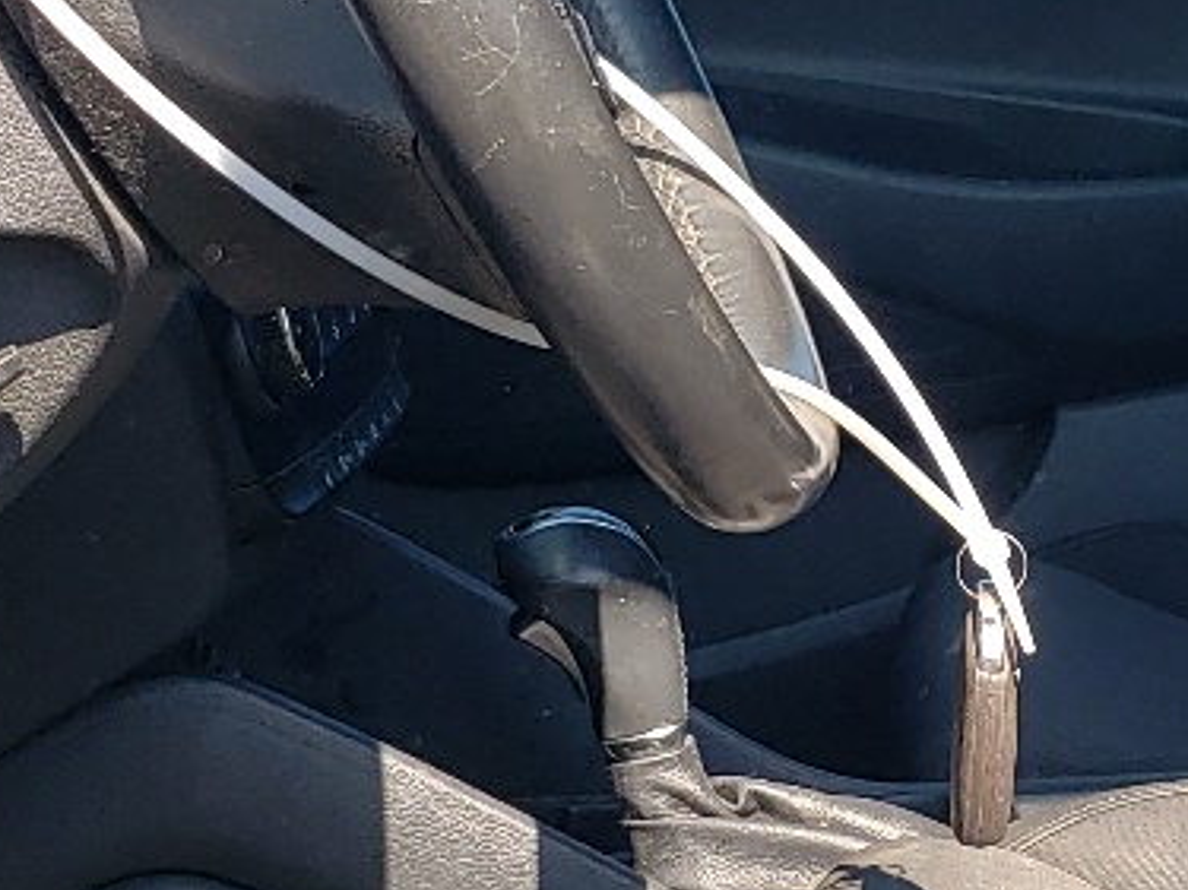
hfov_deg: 17.6
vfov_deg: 13.3
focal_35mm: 111
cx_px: 916
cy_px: 497
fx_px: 3808
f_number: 1.5
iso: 50
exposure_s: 1/909
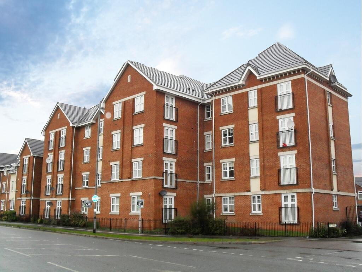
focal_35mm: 35
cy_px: 136
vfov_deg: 40.7
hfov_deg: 52.6
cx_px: 181
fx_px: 366
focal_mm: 6.3
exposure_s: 1/180
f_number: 3.2
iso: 160
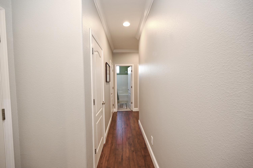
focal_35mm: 14
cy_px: 84
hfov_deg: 104.3
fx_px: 98
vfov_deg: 81.1
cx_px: 126
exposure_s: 1/60
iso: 560
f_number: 4
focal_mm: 14
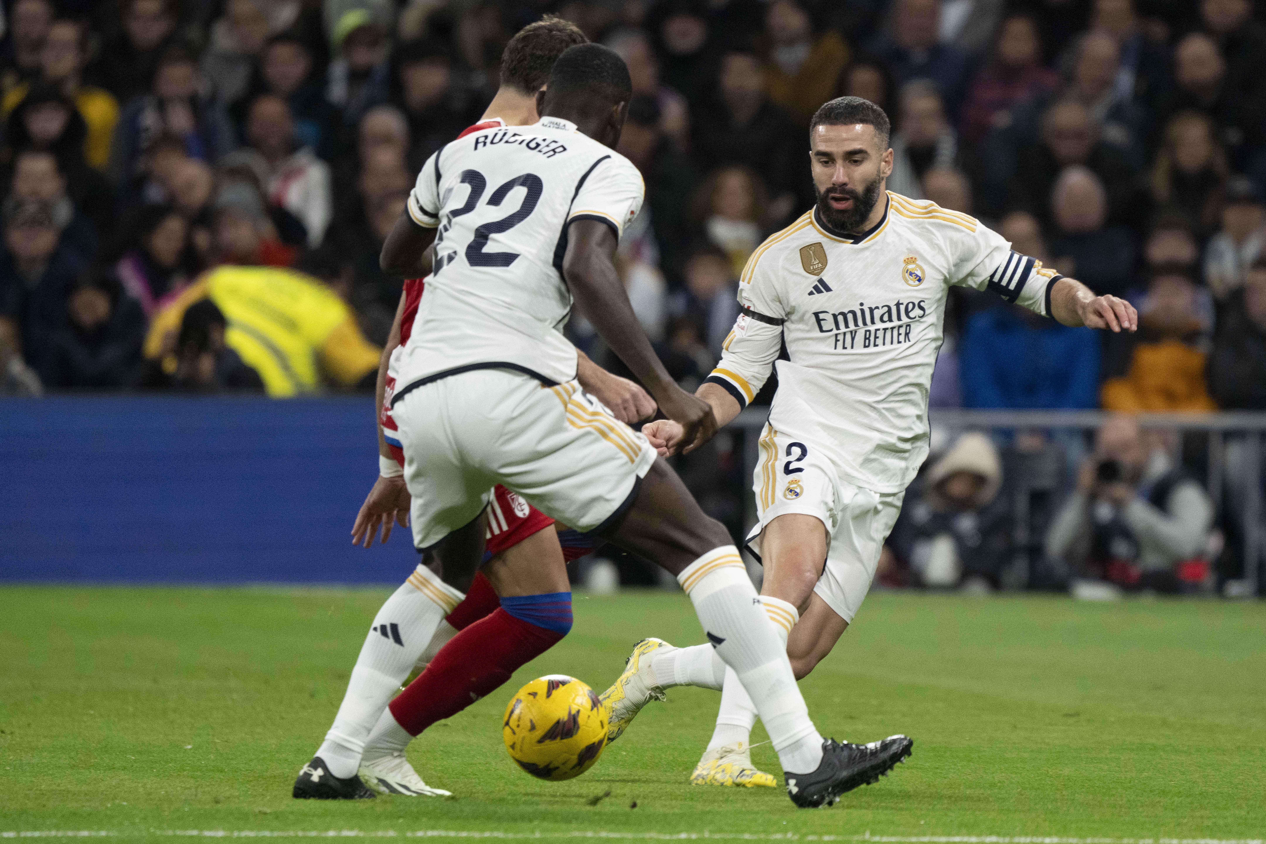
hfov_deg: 3.4
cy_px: 422
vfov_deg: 2.3
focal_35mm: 600
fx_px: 21098
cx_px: 633
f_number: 6.3
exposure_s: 1/1250
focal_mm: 600
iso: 3200
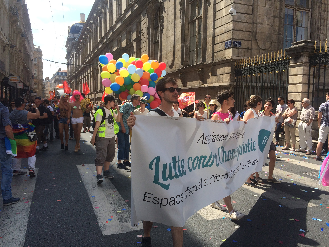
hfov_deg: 61.7
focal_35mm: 29
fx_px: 276
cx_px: 164
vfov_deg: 48.2
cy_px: 124
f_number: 2.2
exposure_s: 1/1109
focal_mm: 4.15
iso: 32
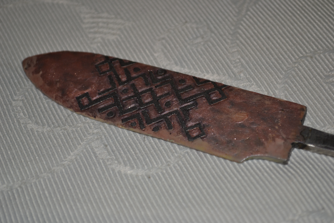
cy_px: 112
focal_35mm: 78
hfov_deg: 26.0
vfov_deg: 17.5
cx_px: 167
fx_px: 724
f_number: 5.6
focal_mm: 52
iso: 280
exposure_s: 1/60
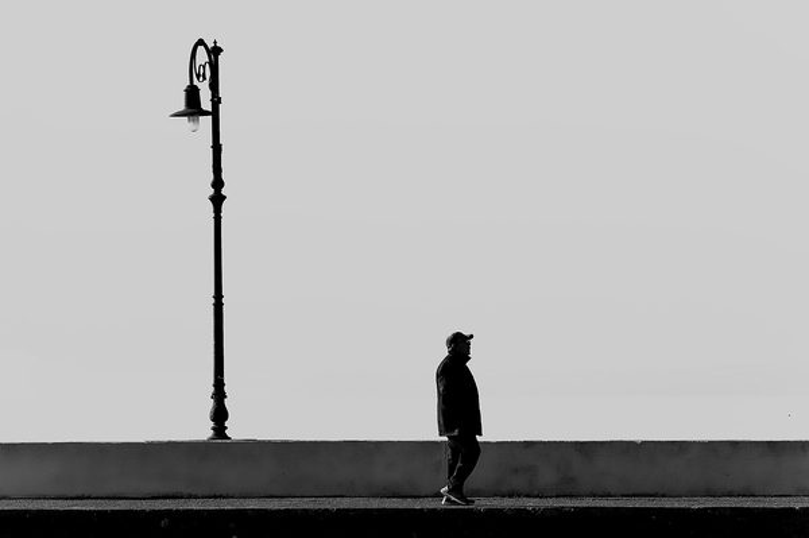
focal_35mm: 200
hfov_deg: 10.3
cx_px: 404
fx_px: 4491
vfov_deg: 6.9
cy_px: 269
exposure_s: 1/1000
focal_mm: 200
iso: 200
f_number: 10
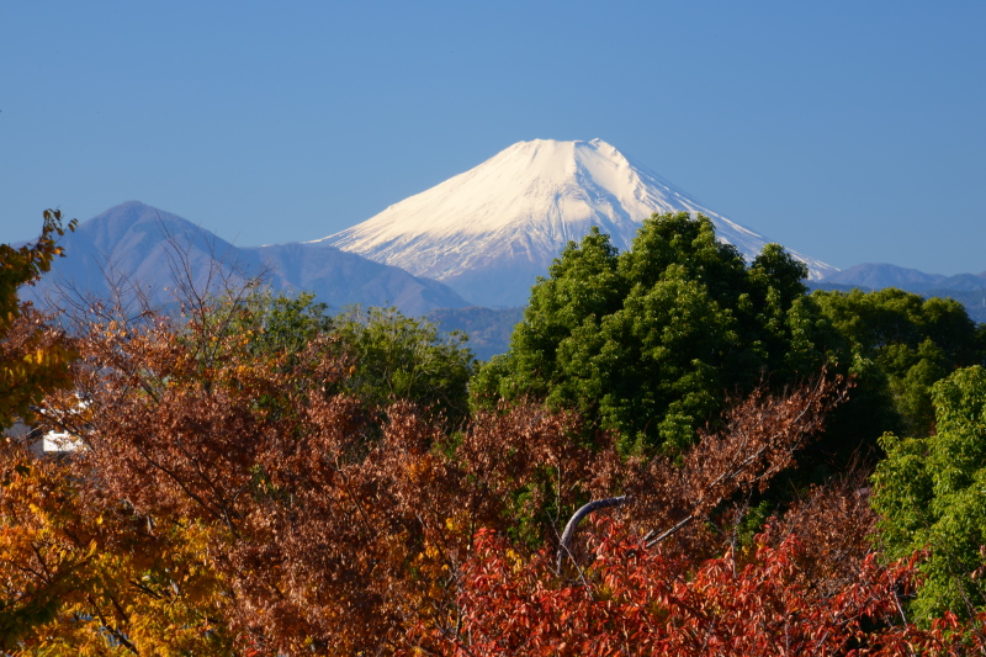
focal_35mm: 300
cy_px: 328
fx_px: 8214
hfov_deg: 6.9
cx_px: 493
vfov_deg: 4.6
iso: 100
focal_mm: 300
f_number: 32
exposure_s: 1/3
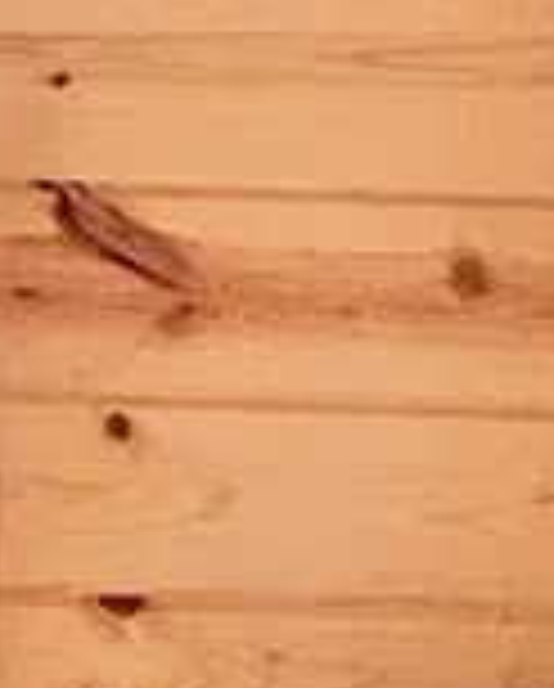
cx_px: -36
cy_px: 787
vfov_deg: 17.2
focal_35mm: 107
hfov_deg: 14.2
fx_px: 2186
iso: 640
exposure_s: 1/60
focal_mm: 2.22
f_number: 2.2
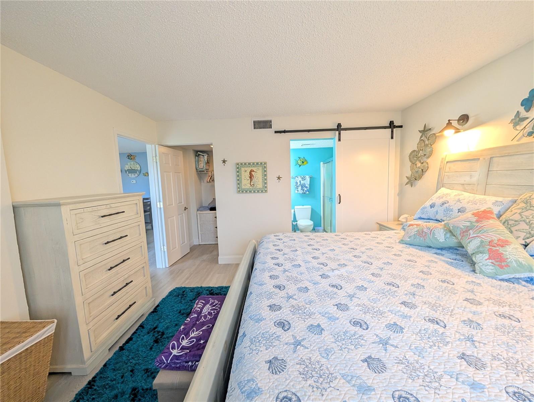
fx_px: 185
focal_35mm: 12
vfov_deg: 94.6
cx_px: 267
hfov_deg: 110.5
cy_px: 201
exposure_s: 1/60
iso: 150
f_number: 1.7
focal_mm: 2.02
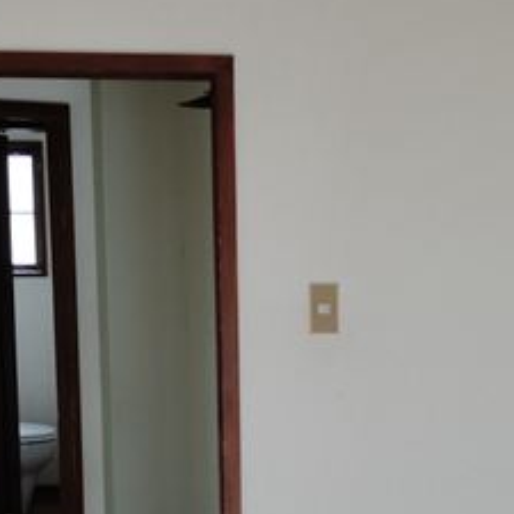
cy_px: 386
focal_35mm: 73
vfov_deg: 23.4
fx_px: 1226
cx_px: 368
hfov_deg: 23.5
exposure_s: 1/50
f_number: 1.8
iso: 142
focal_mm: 4.25
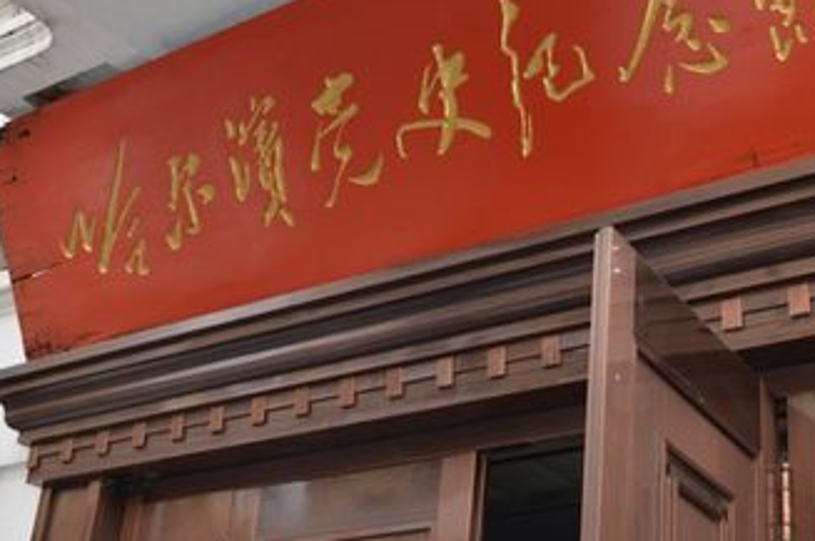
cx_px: 481
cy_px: 165
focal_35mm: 66
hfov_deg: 30.5
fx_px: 1492
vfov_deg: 20.4
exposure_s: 1/250
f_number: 4
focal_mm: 24
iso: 140
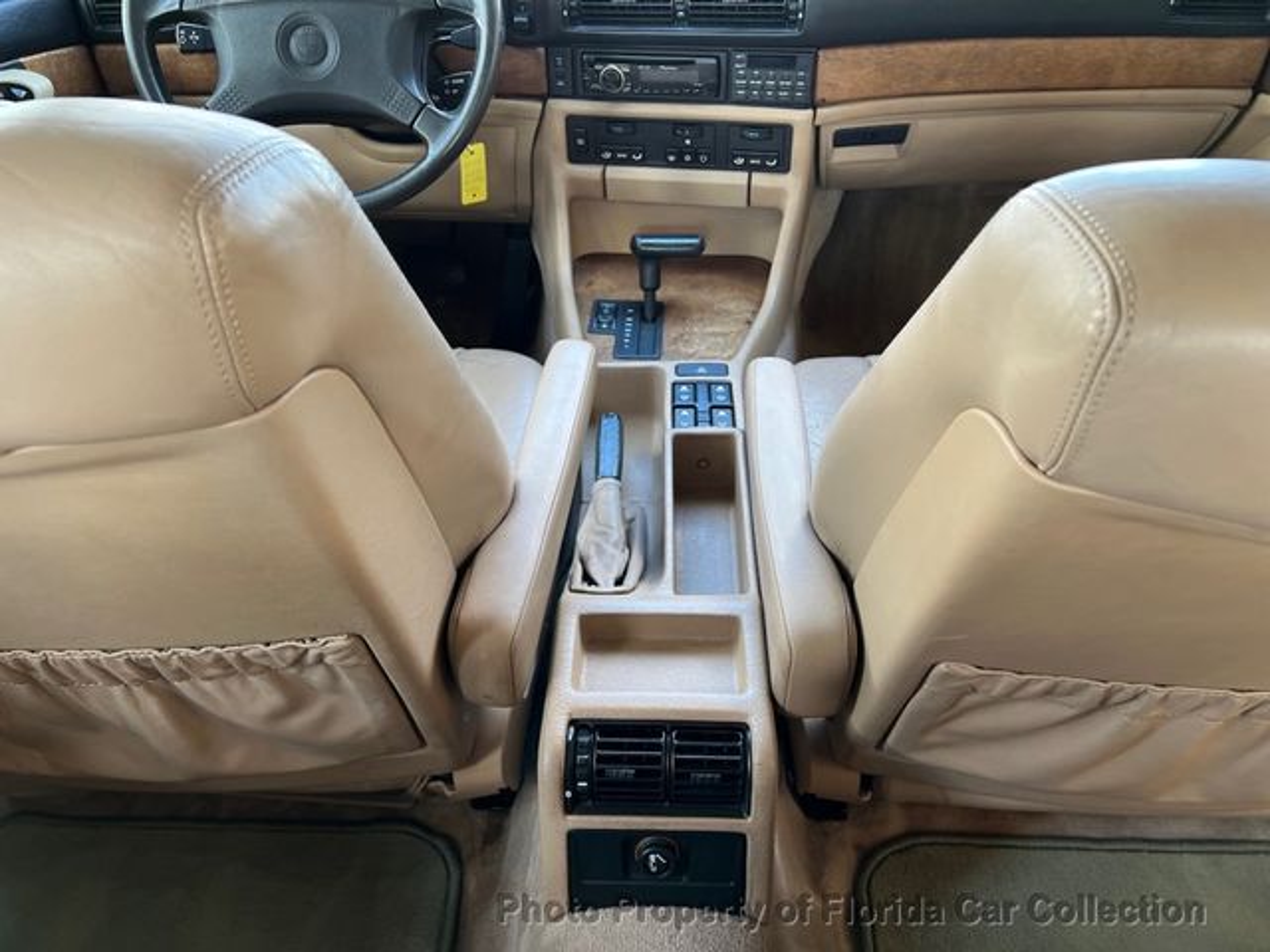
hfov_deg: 67.3
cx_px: 635
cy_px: 476
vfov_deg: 53.1
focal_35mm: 26
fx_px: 954
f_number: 1.5
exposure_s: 1/121
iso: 125
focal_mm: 5.7
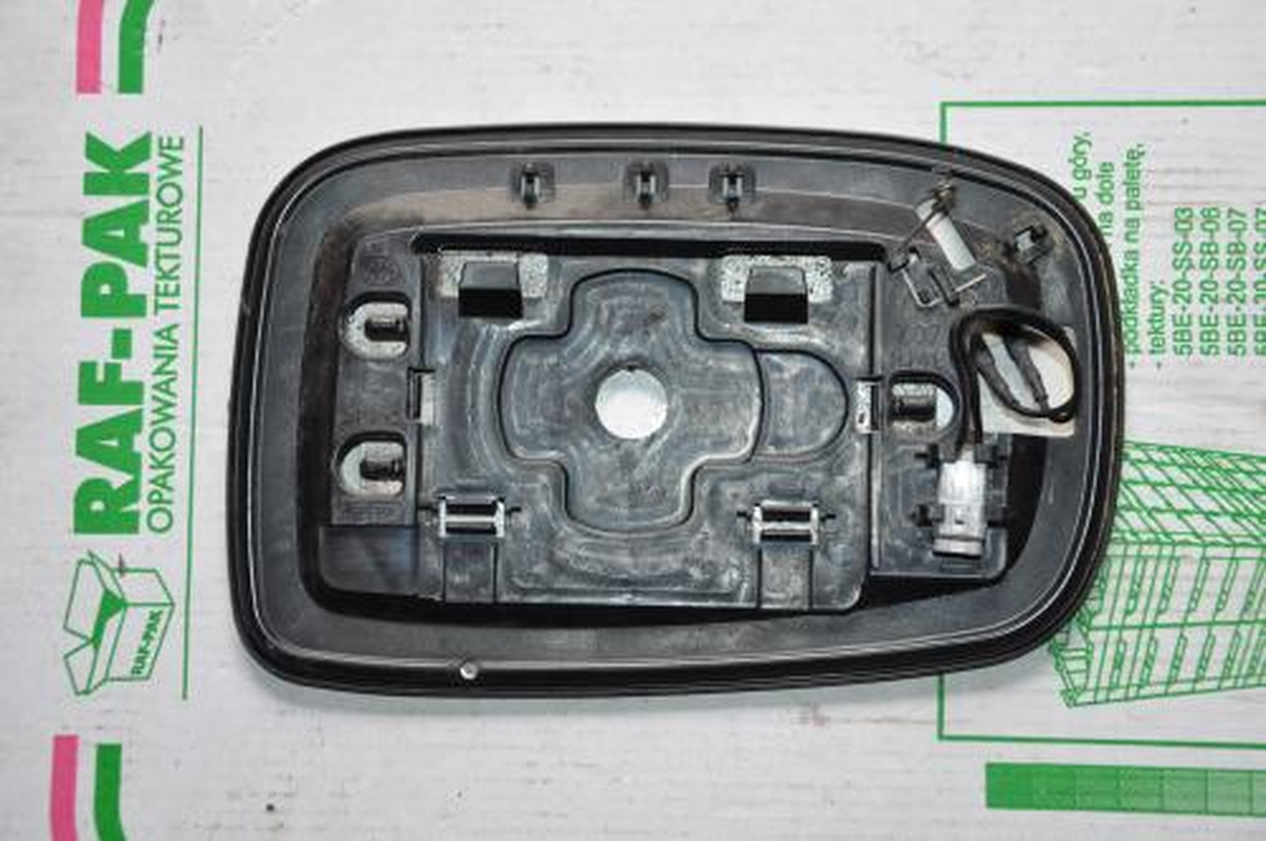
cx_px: 633
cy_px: 420
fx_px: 2634
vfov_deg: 18.1
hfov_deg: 27.0
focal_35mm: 75
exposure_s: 1/80
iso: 450
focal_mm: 50
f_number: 5
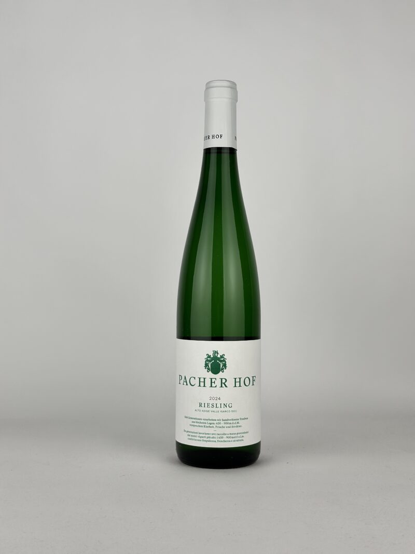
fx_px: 767
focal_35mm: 48
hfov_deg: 30.3
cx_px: 208
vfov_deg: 39.7
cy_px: 277
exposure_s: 1/919
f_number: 1.78
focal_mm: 6.86
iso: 80
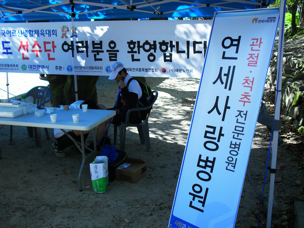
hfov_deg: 49.0
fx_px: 334
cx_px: 152
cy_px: 114
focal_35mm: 38
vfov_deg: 37.7
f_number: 2.8
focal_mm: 6.3
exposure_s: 1/125
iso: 80
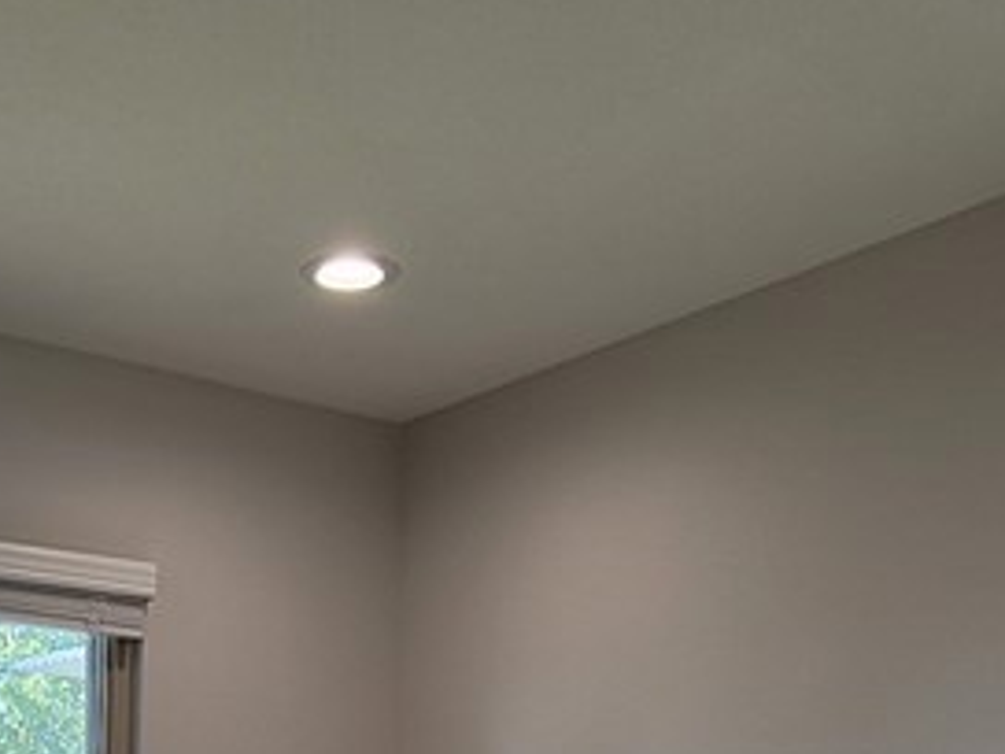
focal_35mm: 49
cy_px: 1039
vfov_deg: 24.8
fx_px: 1423
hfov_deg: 37.8
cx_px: 236
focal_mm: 2.2
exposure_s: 1/119
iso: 80
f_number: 2.2
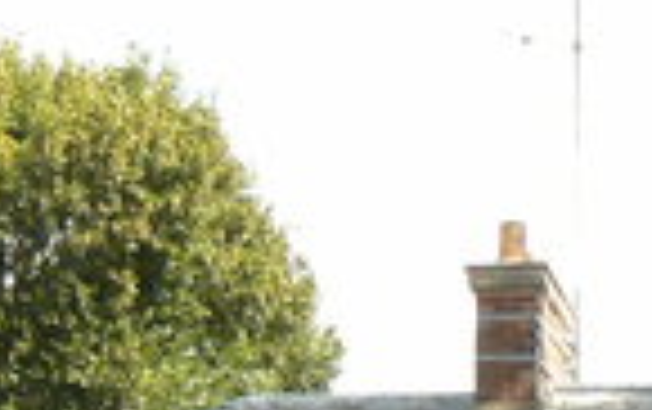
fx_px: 3736
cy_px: 1194
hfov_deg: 9.9
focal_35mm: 210
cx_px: 603
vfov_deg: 5.9
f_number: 5
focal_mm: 6
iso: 80
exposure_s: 1/125
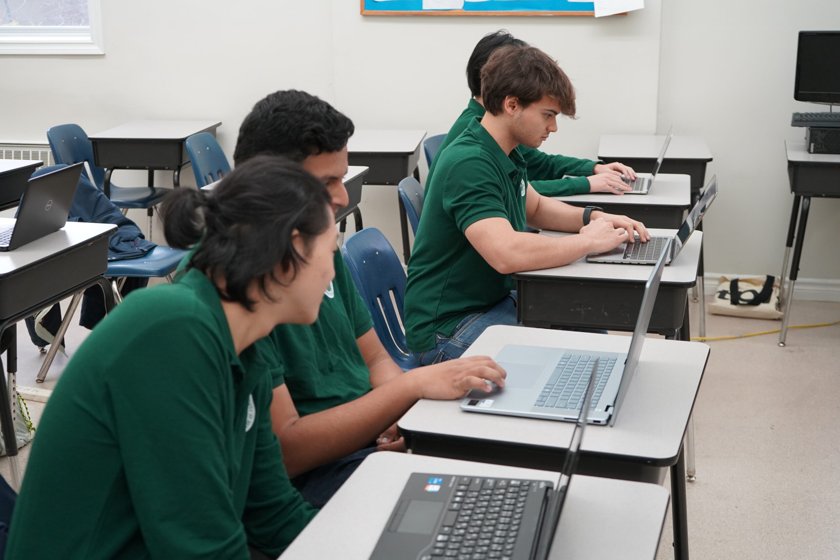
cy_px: 280
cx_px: 420
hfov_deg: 41.1
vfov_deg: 28.1
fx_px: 1120
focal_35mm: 48
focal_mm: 48
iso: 2500
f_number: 4.5
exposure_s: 1/160
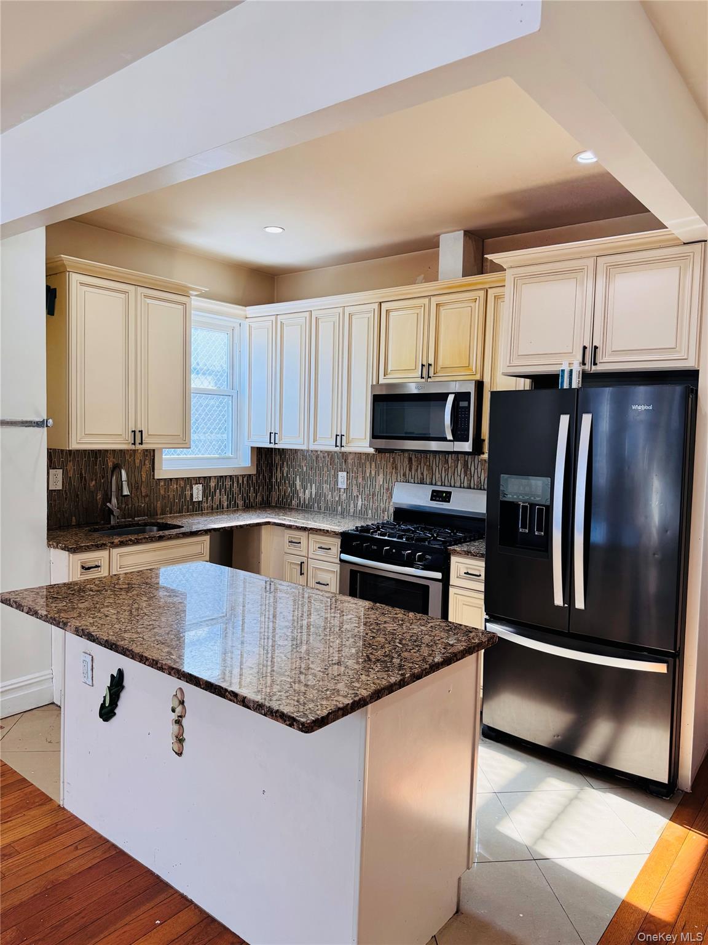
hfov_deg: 56.8
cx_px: 354
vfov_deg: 71.6
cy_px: 472
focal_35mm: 24
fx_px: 654
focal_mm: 6.76
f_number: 1.78
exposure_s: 1/150
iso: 64
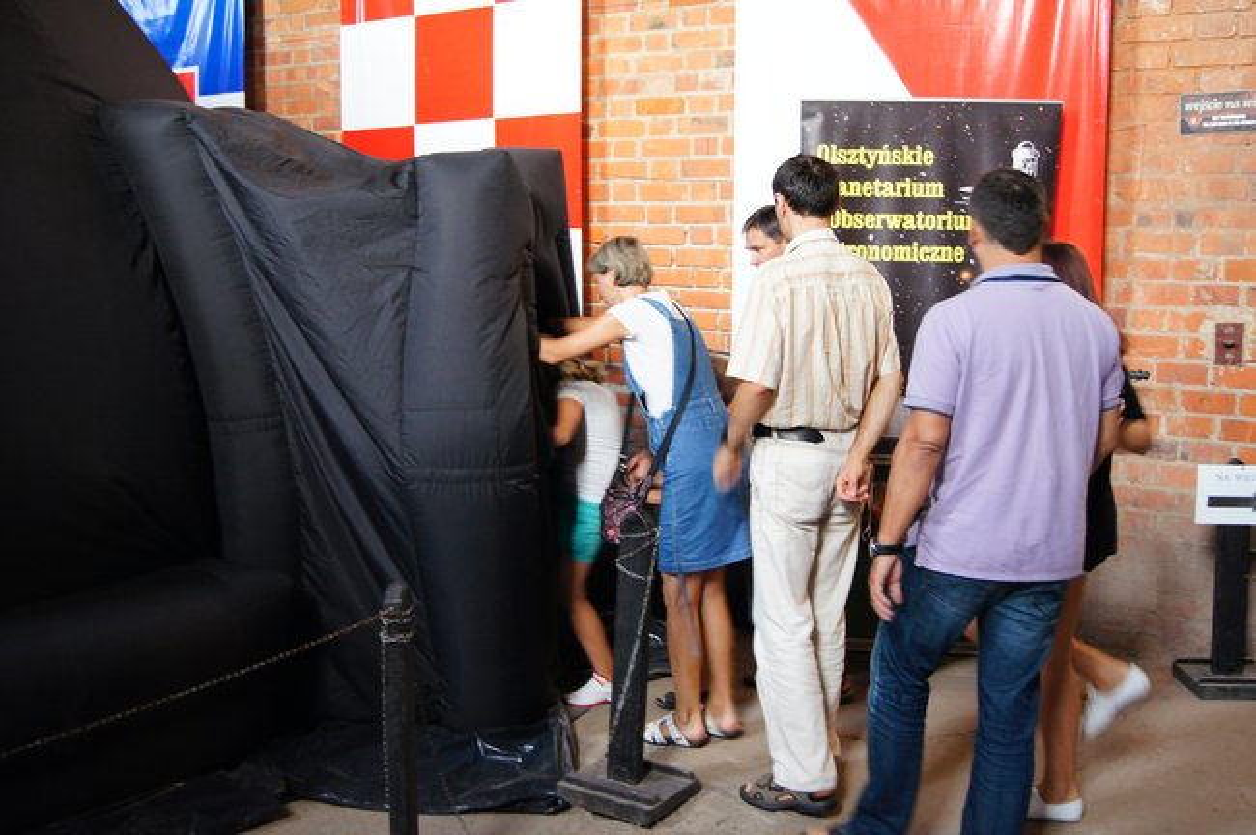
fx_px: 1359
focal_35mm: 39
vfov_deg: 34.1
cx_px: 628
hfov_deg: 49.6
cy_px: 418
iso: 1600
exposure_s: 1/15
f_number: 4
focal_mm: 26
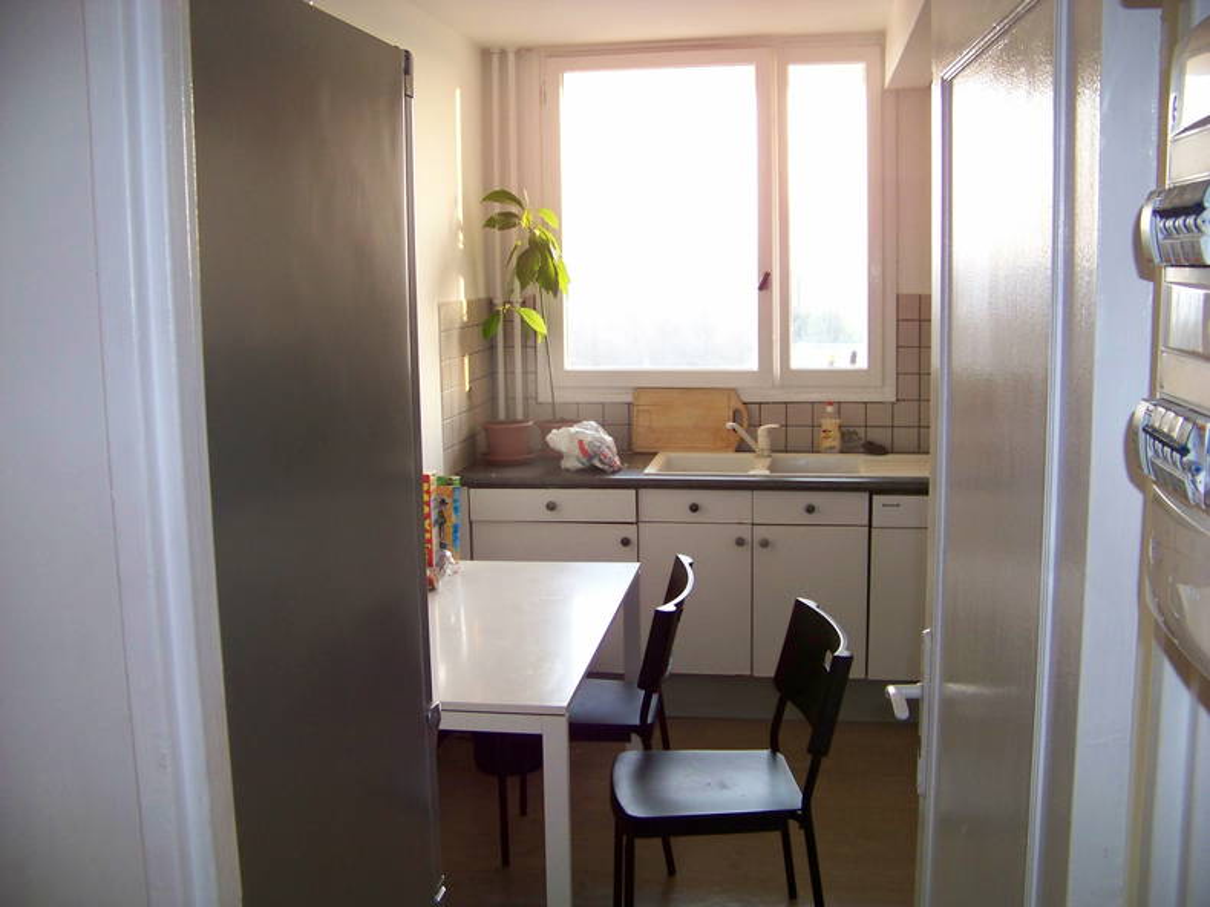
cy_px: 454
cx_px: 605
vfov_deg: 39.6
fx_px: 1258
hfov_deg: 51.4
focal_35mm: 36
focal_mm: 5.85
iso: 200
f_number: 2.8
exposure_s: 1/30
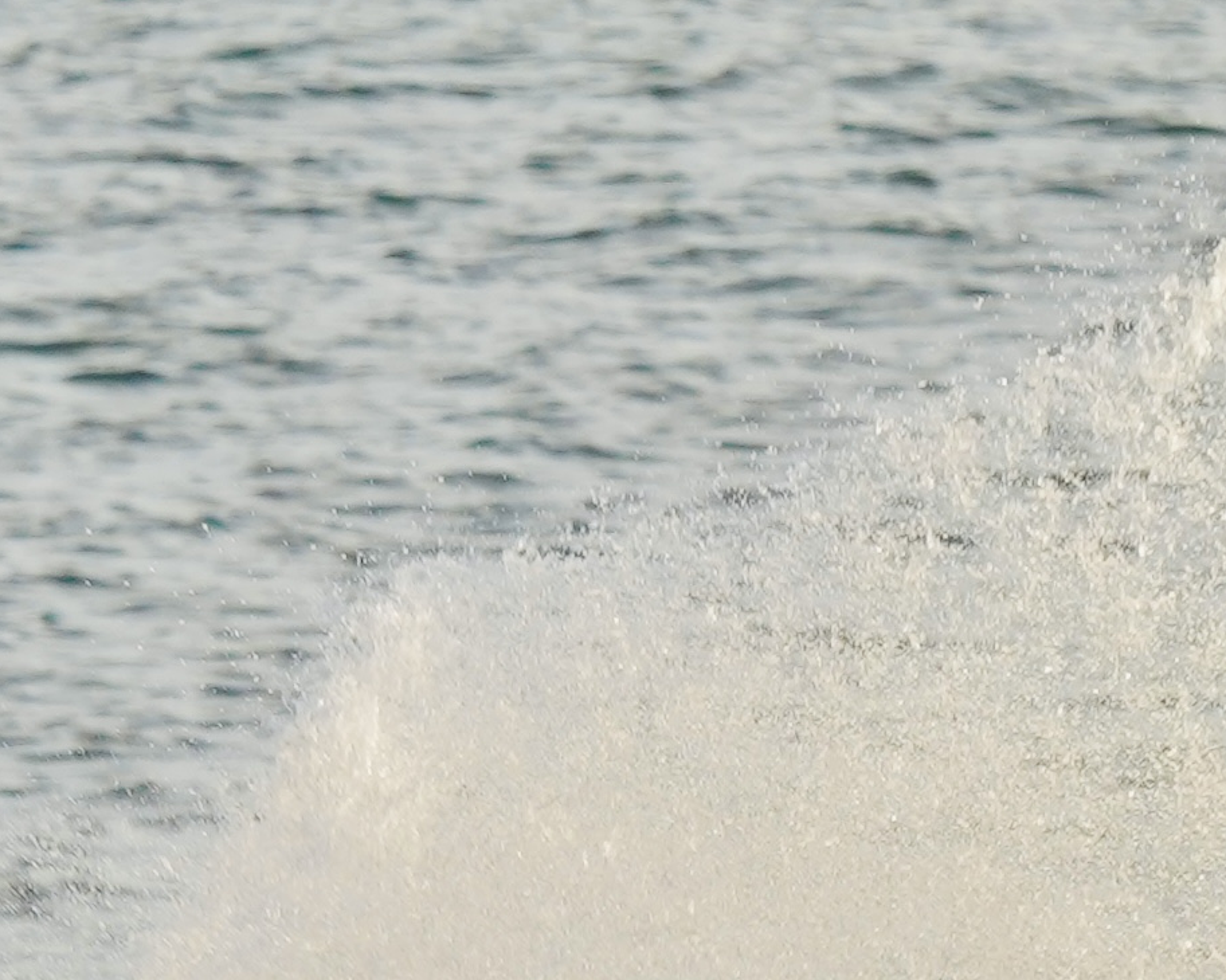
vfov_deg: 0.7
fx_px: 84816
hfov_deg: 0.8
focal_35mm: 2338
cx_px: 733
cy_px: 1710
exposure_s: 1/400
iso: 320
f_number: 6.3
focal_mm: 379
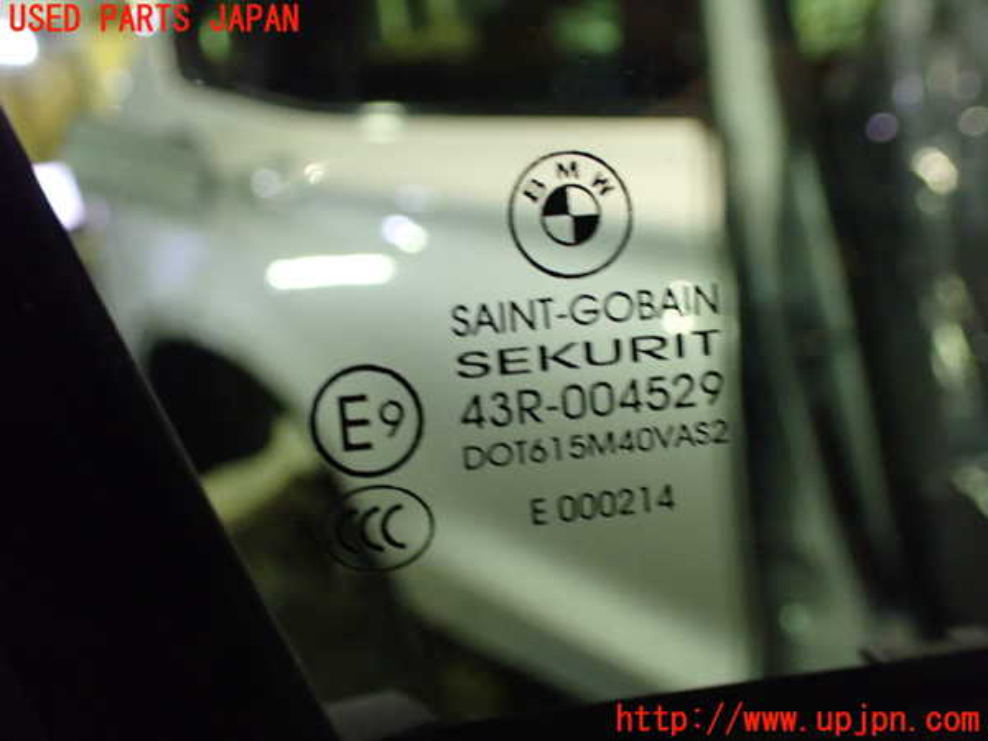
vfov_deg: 46.8
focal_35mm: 30
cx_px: 494
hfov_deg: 60.0
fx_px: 856
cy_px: 370
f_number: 2.3
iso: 1000
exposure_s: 1/30
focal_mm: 5.4
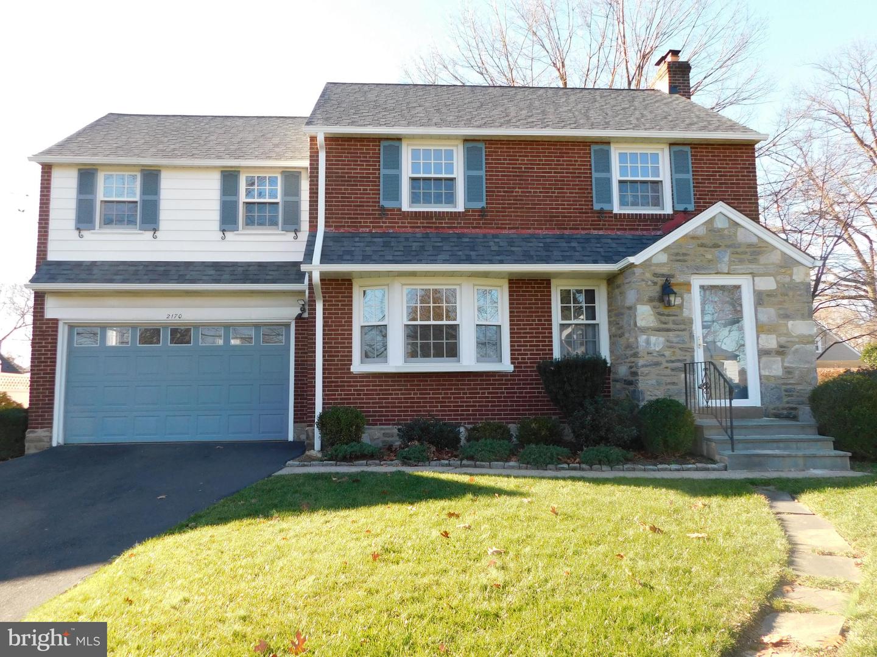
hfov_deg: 69.4
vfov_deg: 54.9
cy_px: 328
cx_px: 438
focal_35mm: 25
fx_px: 633
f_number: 3.1
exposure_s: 1/250
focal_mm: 4.5
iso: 125
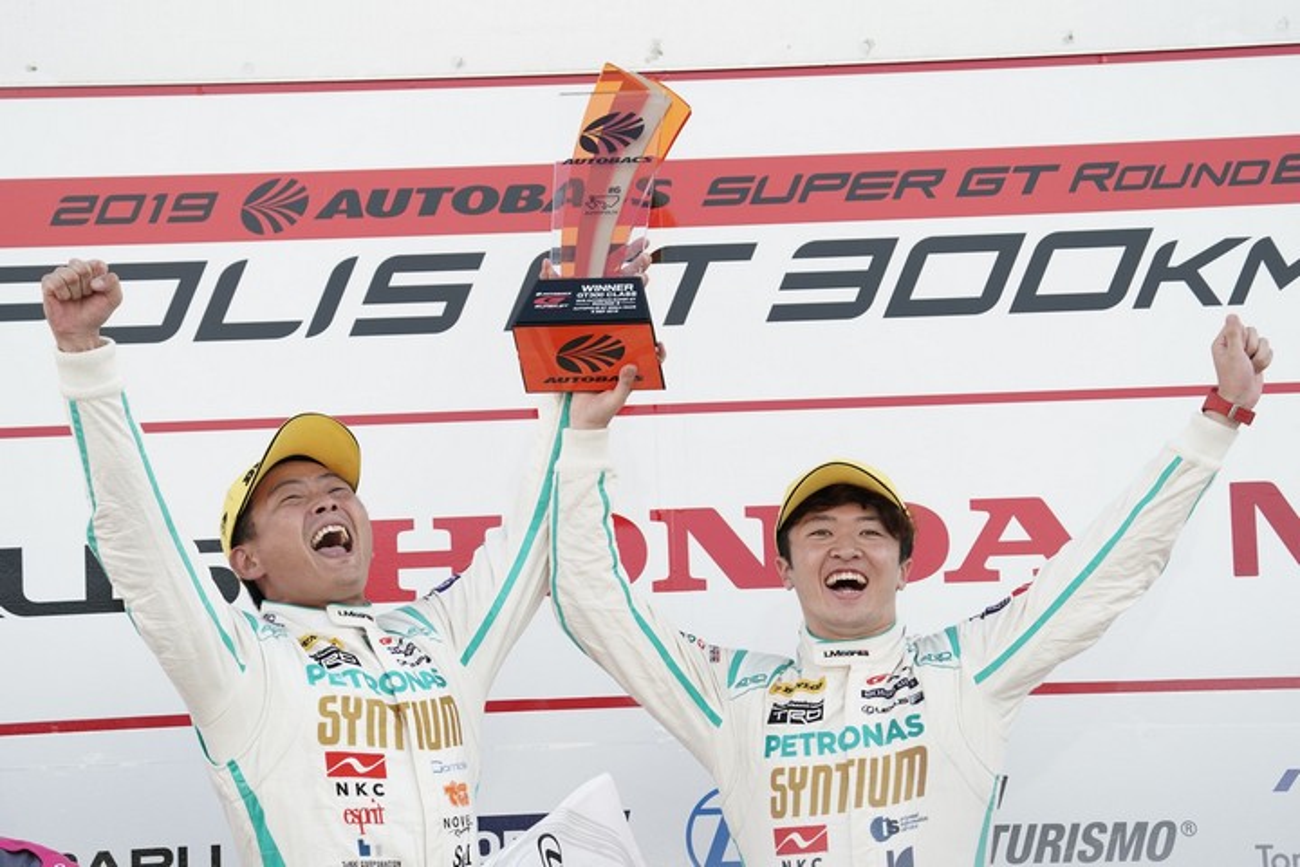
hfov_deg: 7.8
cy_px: 434
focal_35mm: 264
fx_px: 9533
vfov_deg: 5.2
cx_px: 650
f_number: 5.6
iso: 400
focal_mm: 264
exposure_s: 1/320
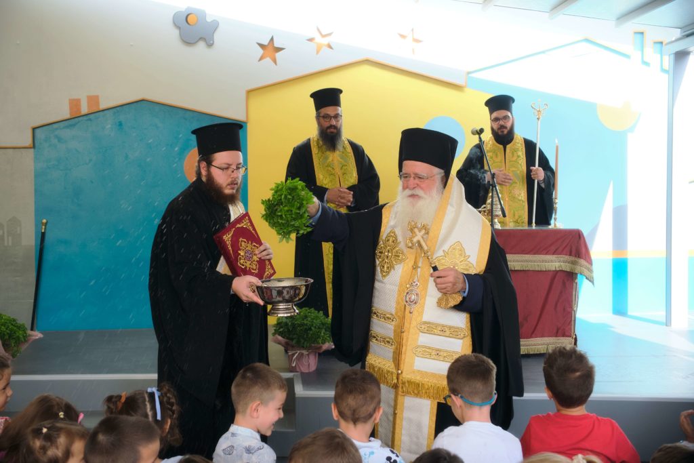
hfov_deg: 46.4
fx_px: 810
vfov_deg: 31.9
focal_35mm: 42
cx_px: 347
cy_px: 232
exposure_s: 1/280
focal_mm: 28.3
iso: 500
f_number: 3.6
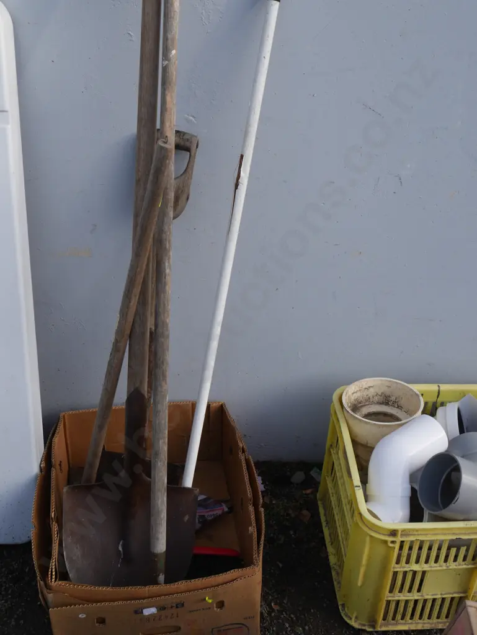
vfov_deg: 46.8
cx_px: 238
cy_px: 318
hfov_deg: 36.0
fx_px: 734
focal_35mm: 40
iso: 200
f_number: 7.1
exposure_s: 1/250
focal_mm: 20
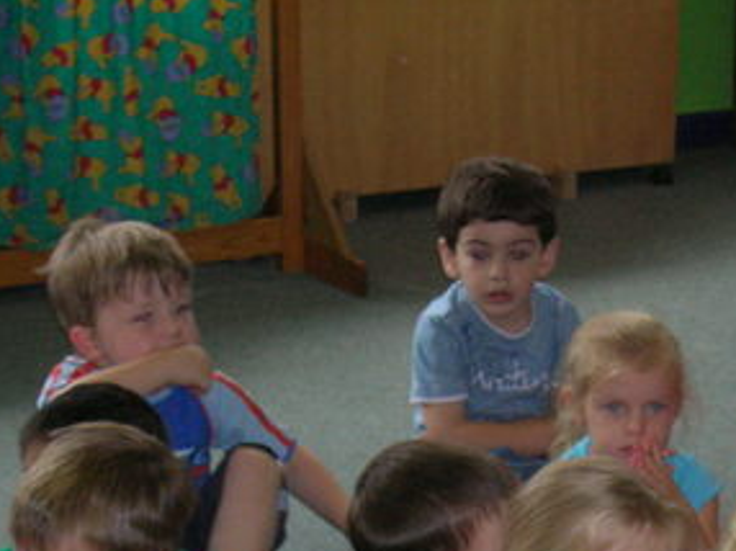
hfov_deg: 13.9
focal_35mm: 141
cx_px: 571
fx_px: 2995
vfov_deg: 10.4
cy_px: 610
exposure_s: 1/60.1
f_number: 3.6
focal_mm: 10.4
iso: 174
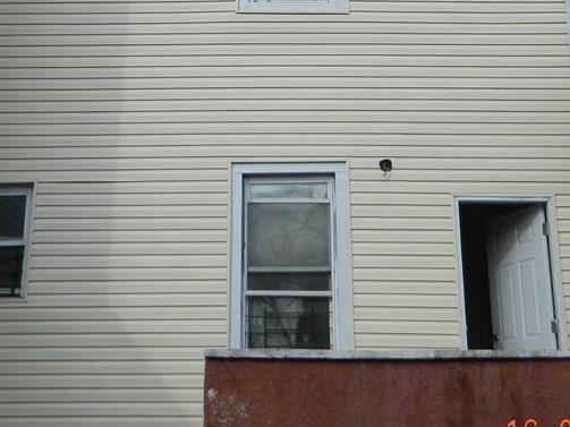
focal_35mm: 57
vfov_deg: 25.2
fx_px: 938
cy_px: 88
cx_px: 281
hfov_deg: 33.8
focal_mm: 5.1
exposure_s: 1/800
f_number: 3.2
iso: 80
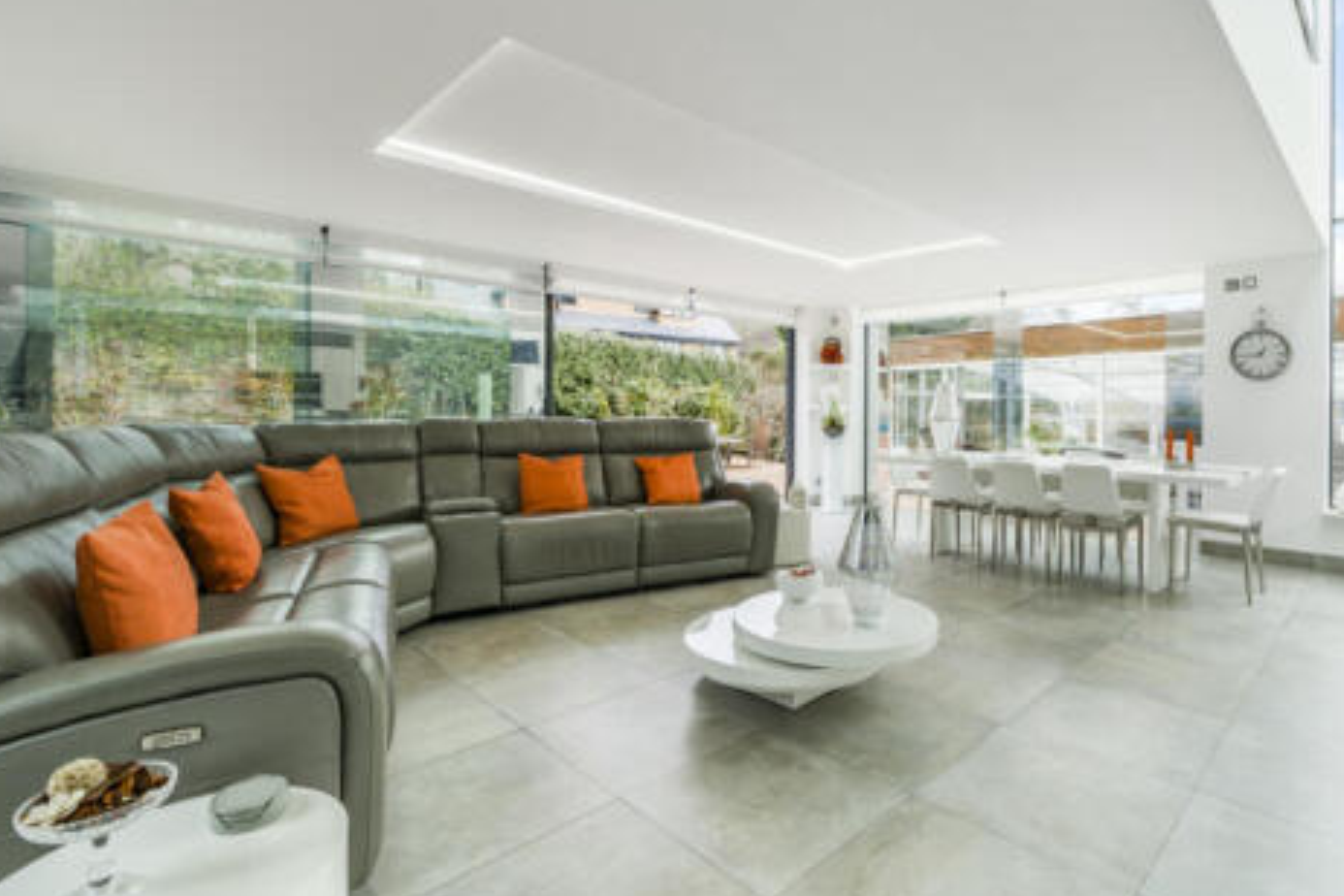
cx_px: 796
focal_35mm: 17
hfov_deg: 92.3
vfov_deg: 70.4
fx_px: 635
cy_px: 455
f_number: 8
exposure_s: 1/15
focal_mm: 12
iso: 100
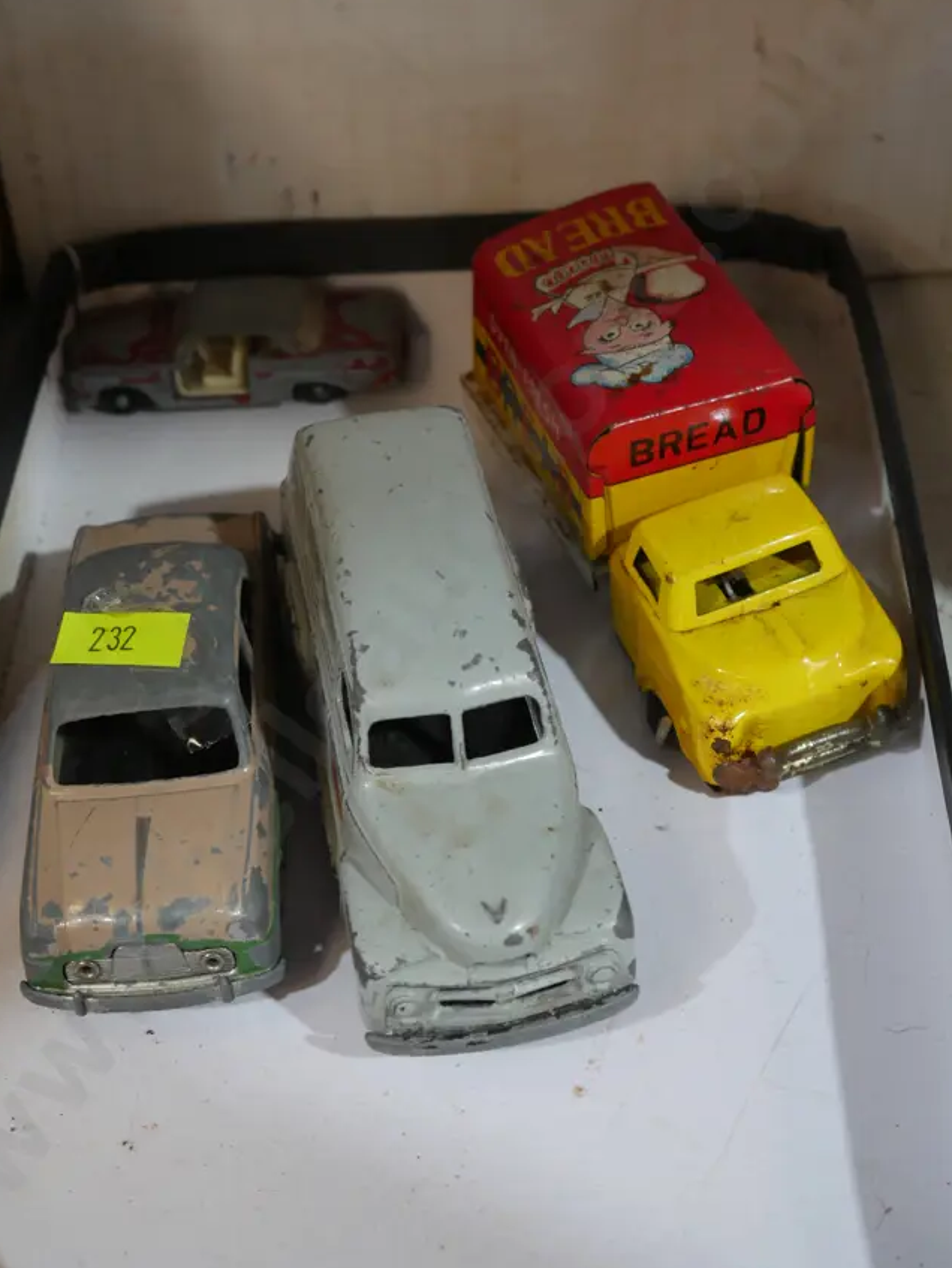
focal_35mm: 58
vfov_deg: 33.2
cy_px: 578
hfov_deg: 25.2
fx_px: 2125
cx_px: 435
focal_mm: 24
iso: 1000
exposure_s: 1/60
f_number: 5.2
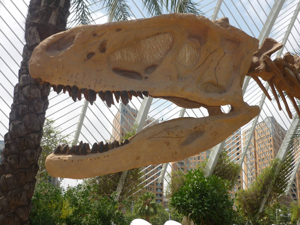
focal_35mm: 41
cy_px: 112
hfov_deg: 45.8
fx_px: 355
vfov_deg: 35.1
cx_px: 150
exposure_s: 1/160
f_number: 9
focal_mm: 6.8
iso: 100
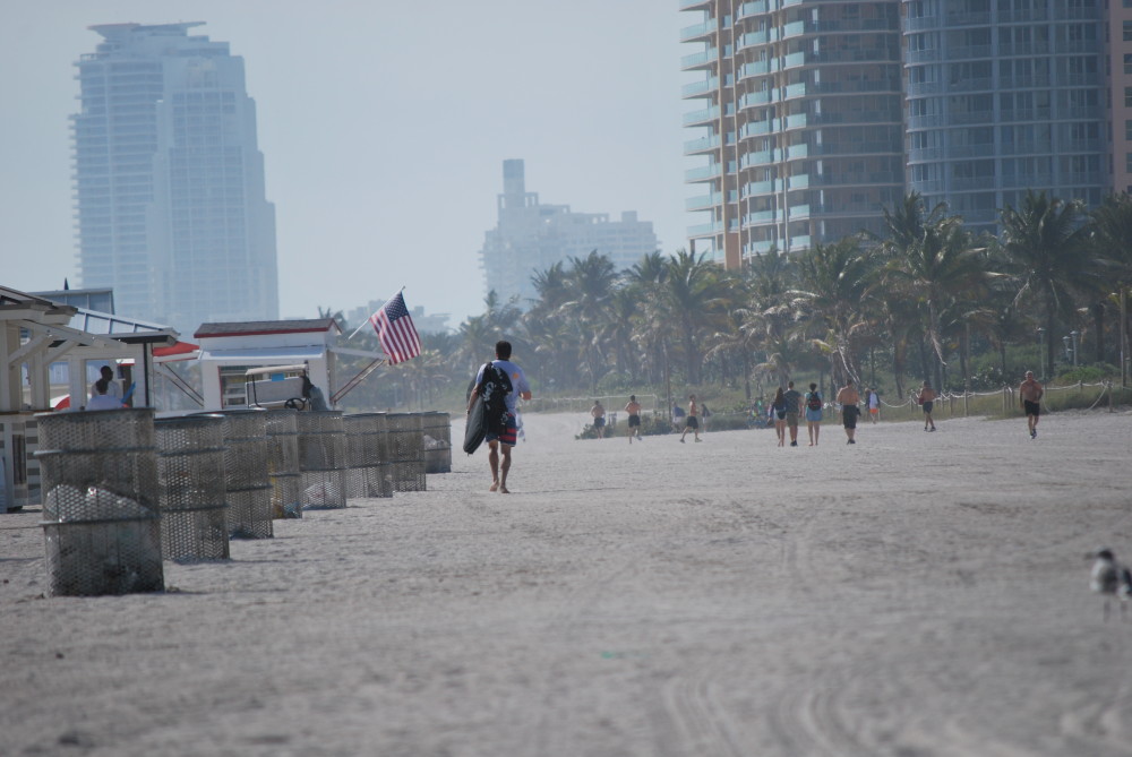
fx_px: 9443
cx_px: 566
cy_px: 378
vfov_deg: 4.6
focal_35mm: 300
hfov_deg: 6.9
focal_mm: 200
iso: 200
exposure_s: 1/2000
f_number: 5.6
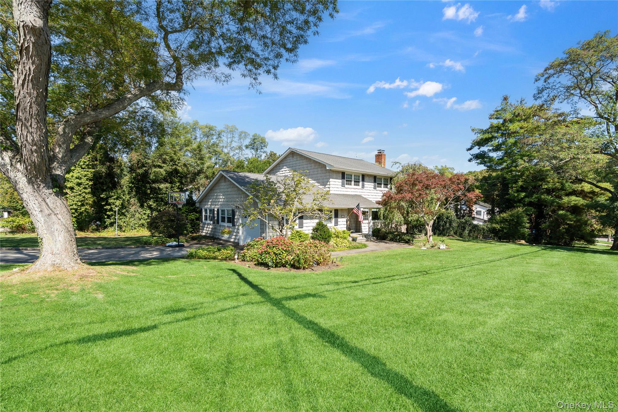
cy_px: 206
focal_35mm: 16
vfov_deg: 73.7
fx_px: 275
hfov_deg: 96.7
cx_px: 309
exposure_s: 1/200
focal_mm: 16
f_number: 5.6
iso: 80
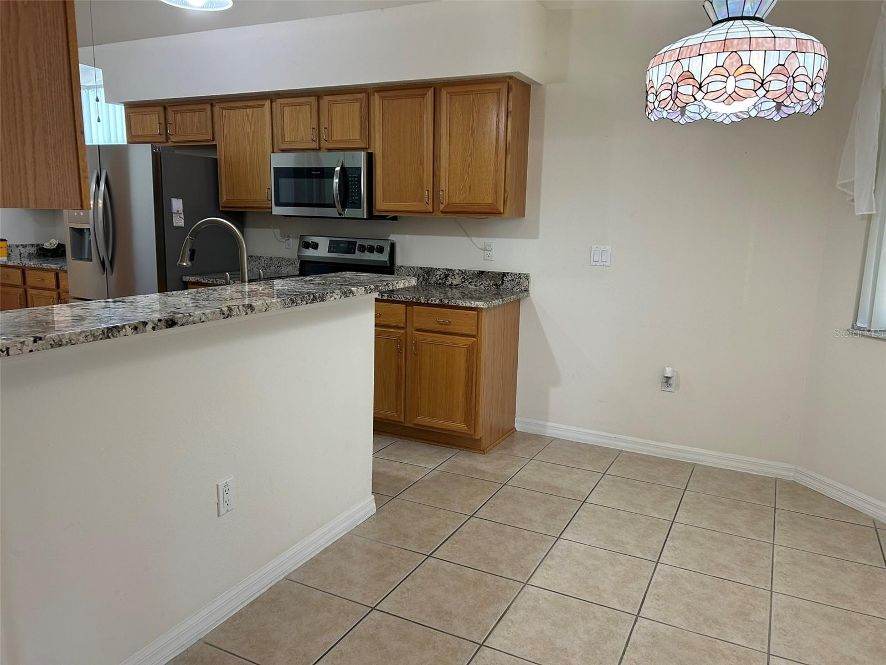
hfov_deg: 67.3
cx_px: 443
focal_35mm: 26
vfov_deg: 53.1
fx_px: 665
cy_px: 332
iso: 80
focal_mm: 5.7
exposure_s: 1/60
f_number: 1.5
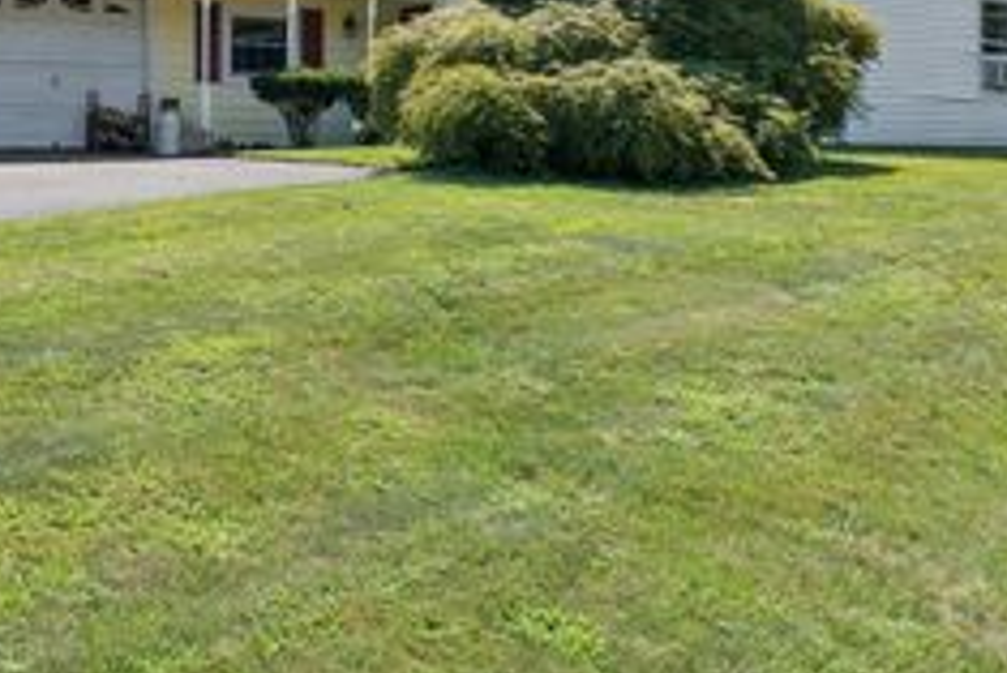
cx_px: 386
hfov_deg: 38.6
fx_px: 1427
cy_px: 169
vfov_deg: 26.2
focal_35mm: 51
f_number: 9
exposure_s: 1/200
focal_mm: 24
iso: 160
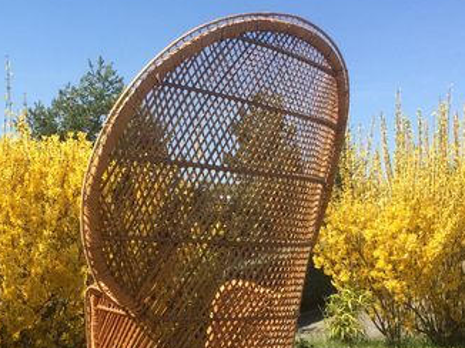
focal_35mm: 57
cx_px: 187
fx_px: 765
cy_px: 298
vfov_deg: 25.0
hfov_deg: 33.7
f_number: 2.2
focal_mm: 4.15
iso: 32
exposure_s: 1/1580
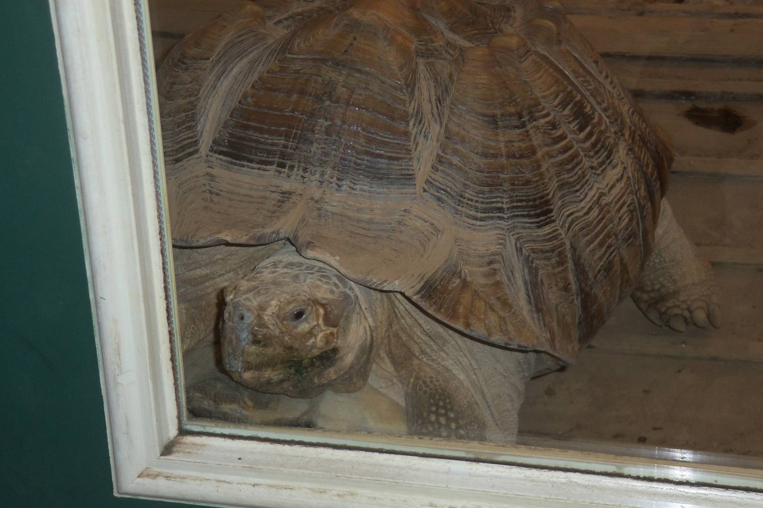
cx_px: 379
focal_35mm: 65
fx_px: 1378
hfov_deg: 31.0
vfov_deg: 20.9
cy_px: 269
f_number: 4.8
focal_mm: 10.9
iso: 100
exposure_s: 1/60
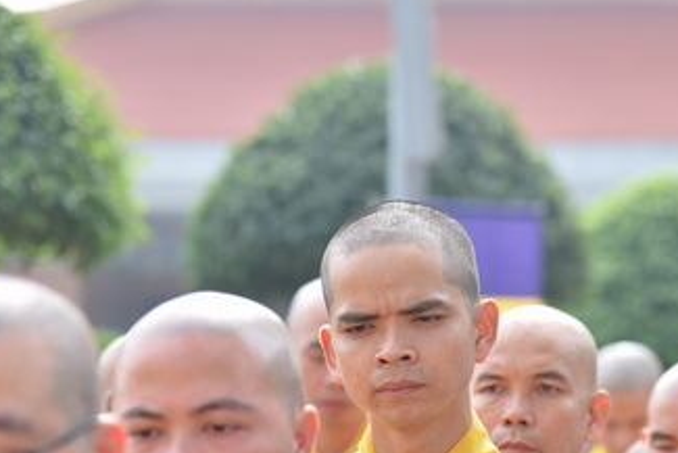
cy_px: 342
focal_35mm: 240
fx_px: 4522
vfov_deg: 5.7
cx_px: 486
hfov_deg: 8.6
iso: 100
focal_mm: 120
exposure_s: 1/250
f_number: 4
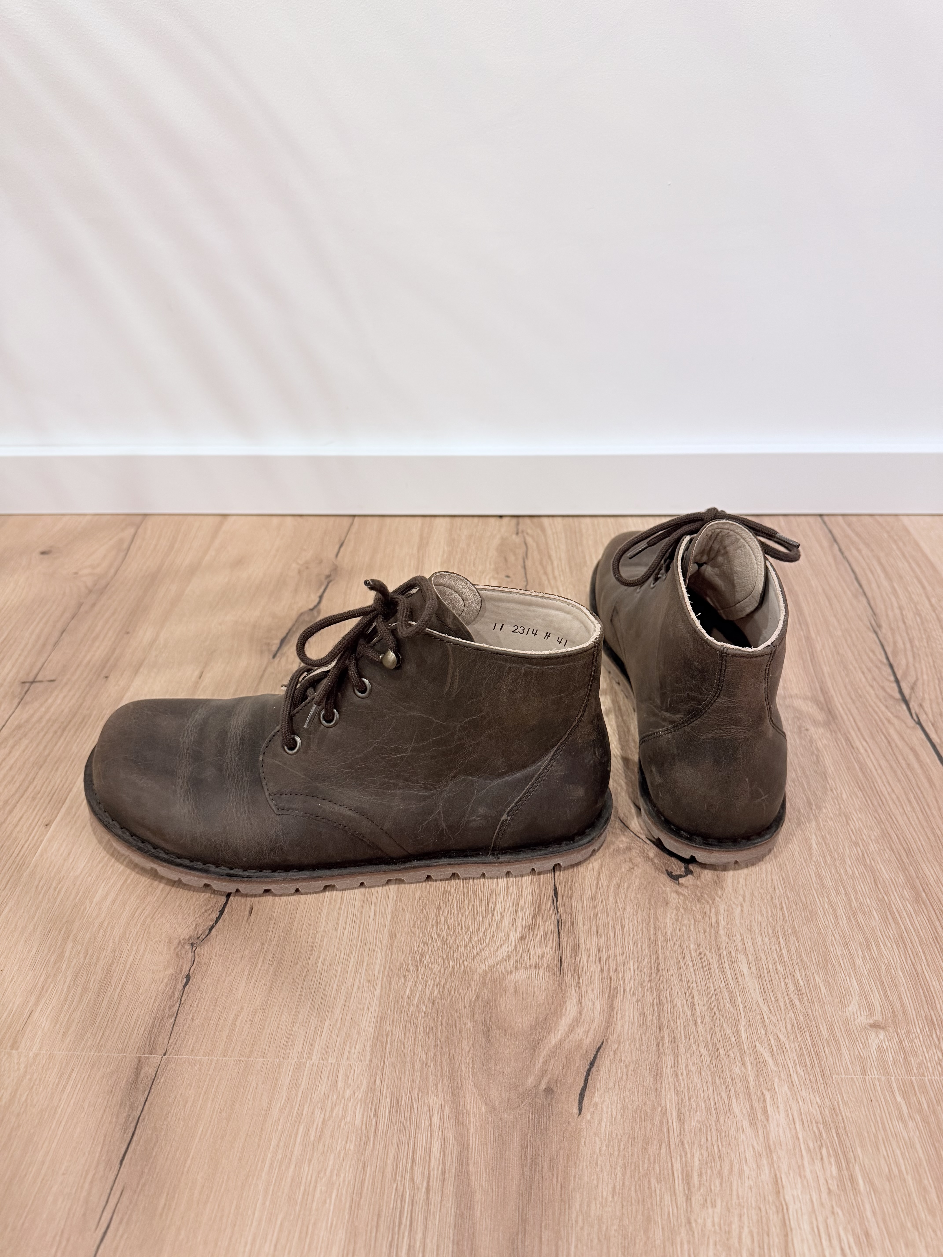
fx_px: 872
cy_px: 628
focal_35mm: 24
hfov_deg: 56.8
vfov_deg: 71.6
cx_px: 472
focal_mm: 6.76
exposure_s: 1/50
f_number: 1.78
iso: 320
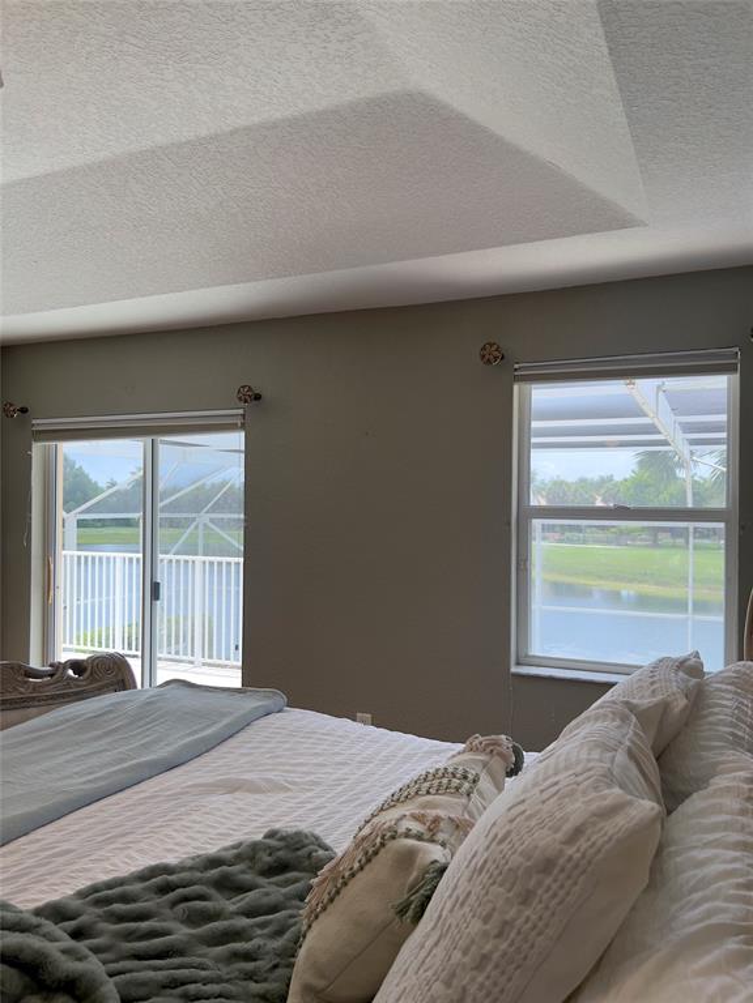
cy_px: 502
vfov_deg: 67.3
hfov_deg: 53.1
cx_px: 376
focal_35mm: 26
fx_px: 754
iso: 50
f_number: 1.5
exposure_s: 1/353
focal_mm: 5.7
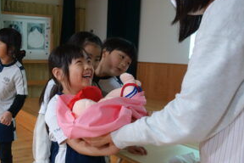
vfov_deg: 33.4
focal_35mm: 40
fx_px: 271
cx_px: 52
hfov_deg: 46.1
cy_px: 89
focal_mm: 8.8
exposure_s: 1/125
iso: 1250
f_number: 1.8
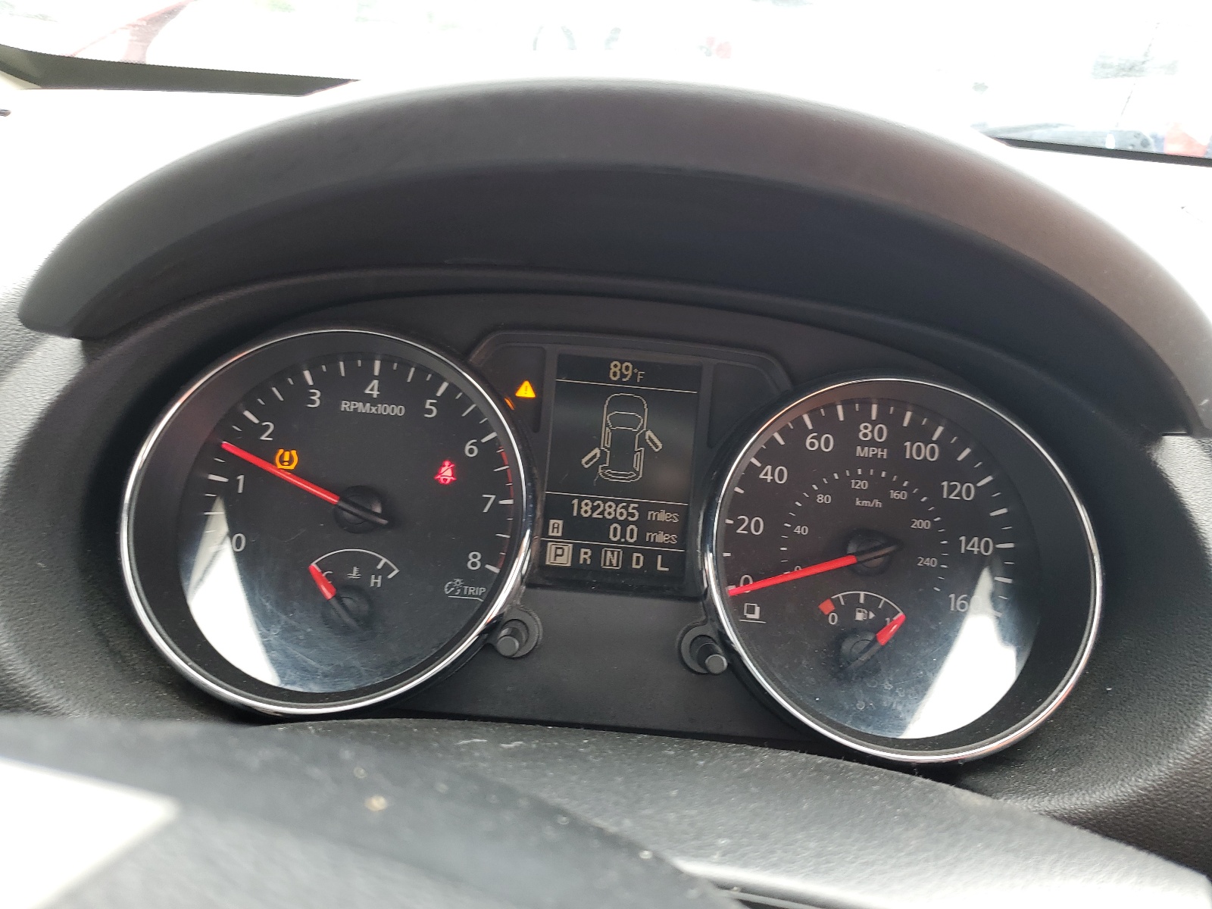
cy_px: 454
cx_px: 606
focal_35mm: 26
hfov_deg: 67.3
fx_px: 910
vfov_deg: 53.1
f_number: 1.5
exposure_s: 1/120
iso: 50
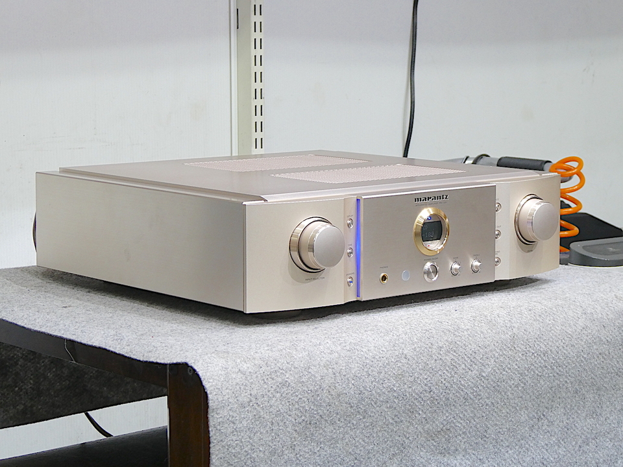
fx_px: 1620
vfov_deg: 16.4
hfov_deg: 21.8
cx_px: 312
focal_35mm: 90
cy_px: 234
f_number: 4.9
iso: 200
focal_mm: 16.1
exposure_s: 1/8
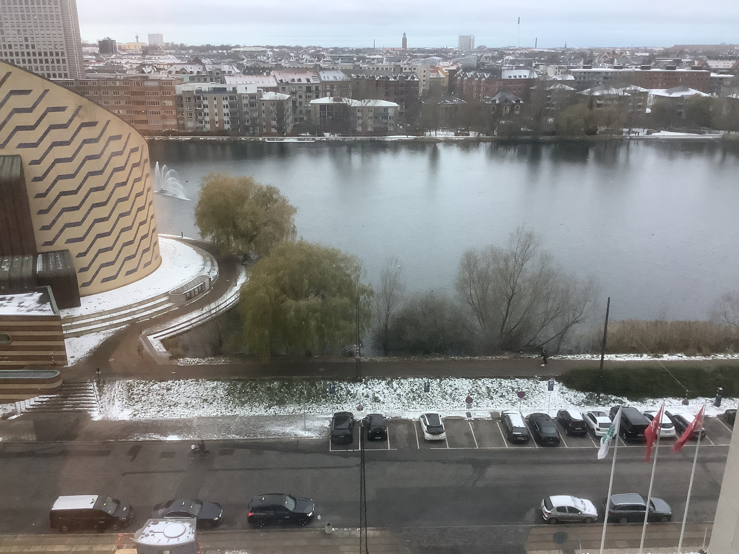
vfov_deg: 45.4
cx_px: 370
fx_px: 662
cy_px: 277
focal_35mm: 31
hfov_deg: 58.4
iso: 320
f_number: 2.4
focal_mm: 3.3
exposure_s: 1/60
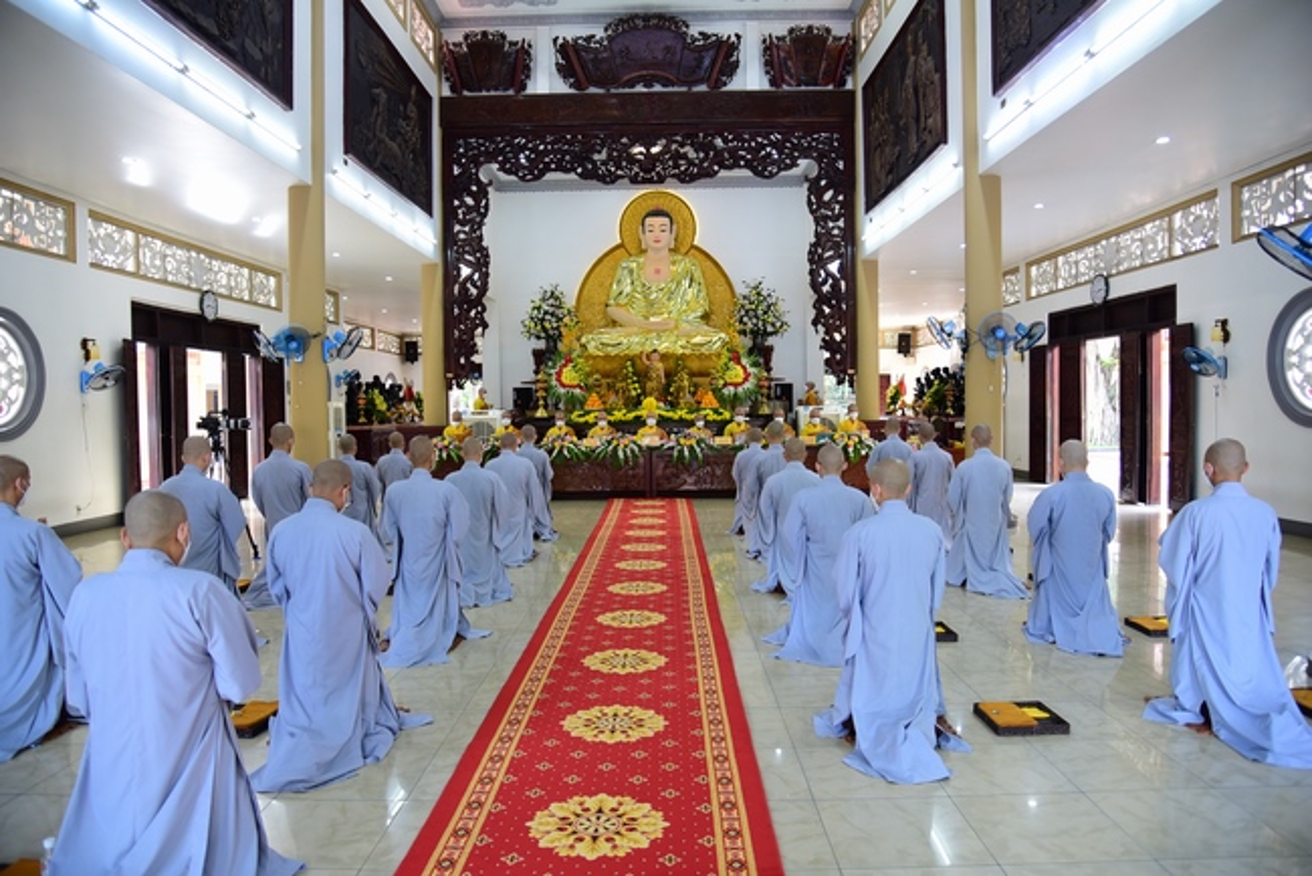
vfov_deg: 53.2
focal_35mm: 24
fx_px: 875
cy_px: 438
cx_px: 656
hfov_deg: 73.7
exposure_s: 1/80
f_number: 4
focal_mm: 24
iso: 800
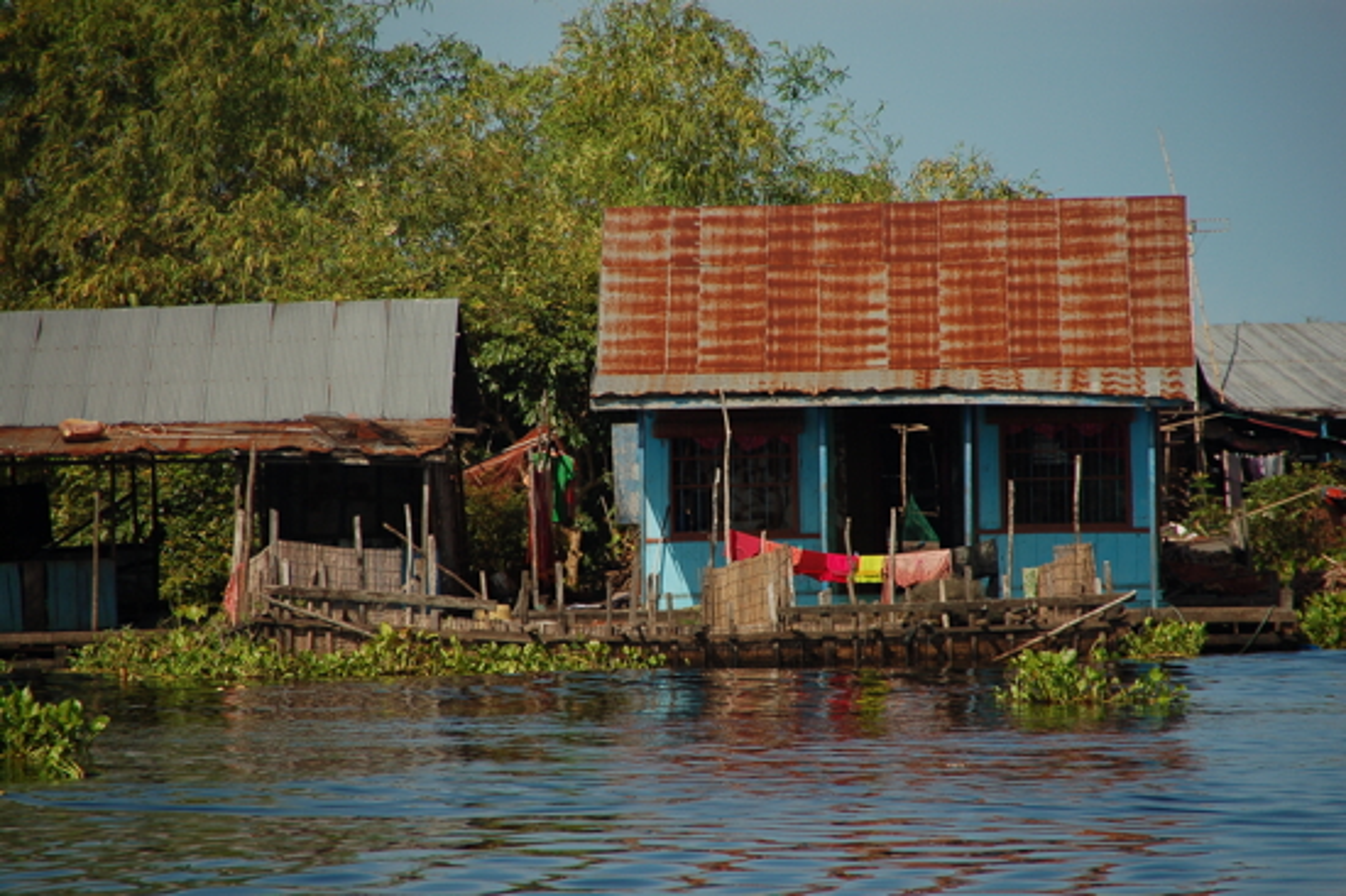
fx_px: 14012
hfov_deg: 5.5
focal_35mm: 375
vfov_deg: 3.7
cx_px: 673
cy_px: 448
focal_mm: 250
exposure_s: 1/1000
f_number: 6.3
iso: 200
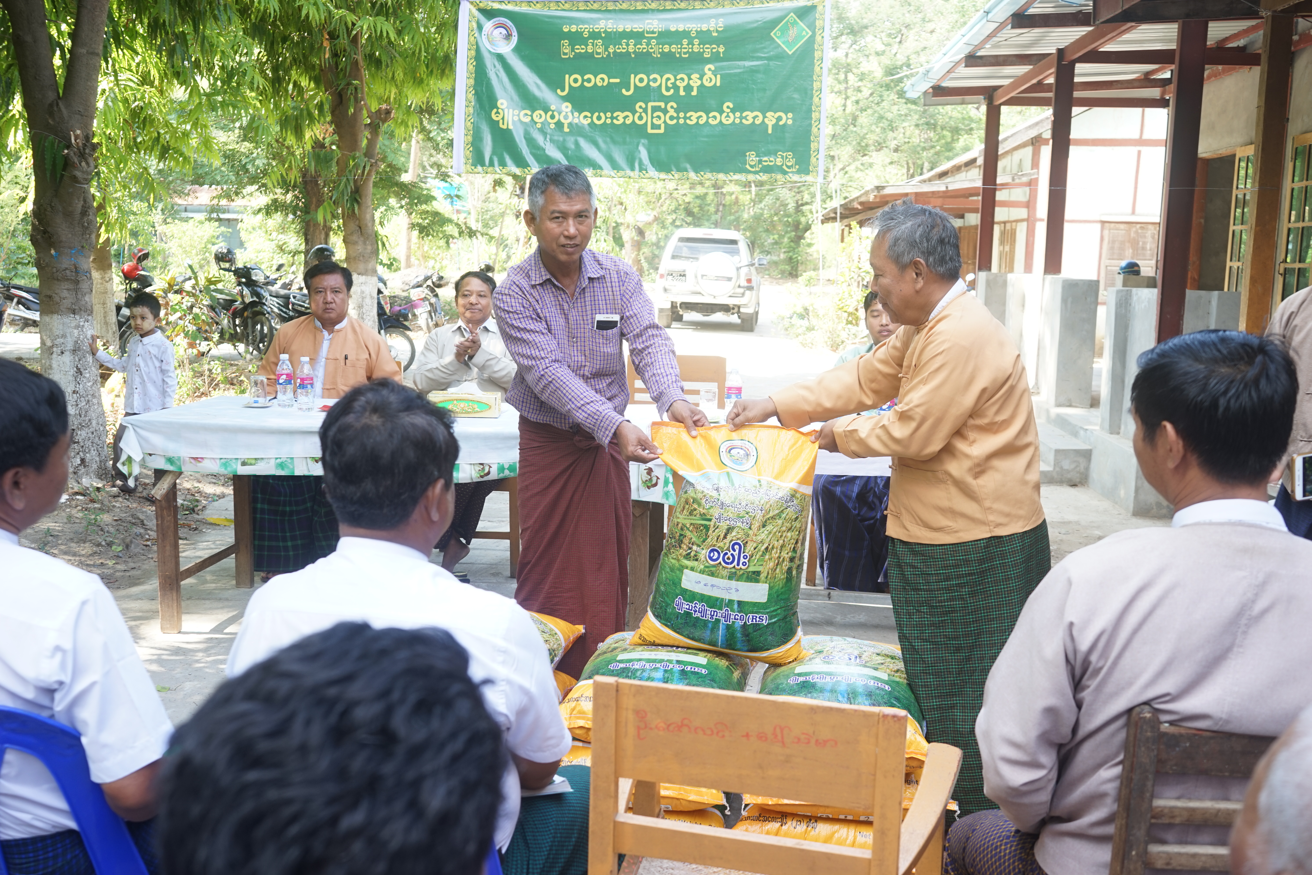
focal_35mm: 35
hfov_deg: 54.4
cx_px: 656
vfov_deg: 37.9
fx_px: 1275
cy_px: 438
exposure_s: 1/50
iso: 200
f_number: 5.6
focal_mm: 35
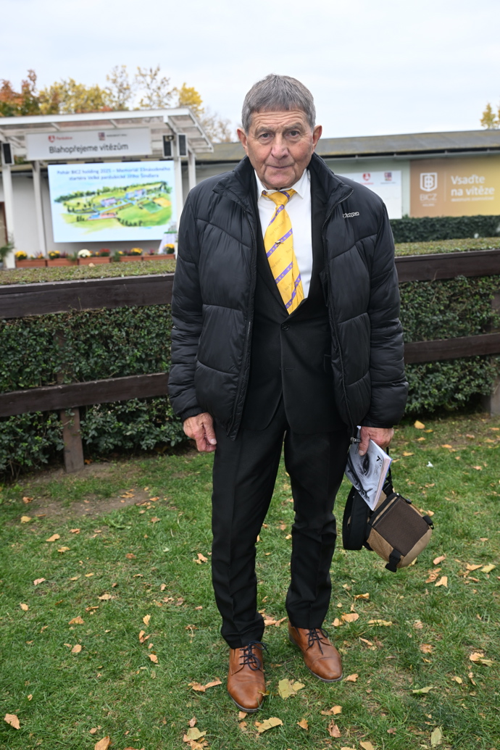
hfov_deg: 36.9
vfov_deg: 53.1
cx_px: 250
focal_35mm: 36
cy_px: 375
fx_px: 750
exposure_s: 1/250
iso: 320
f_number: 5.6
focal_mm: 36
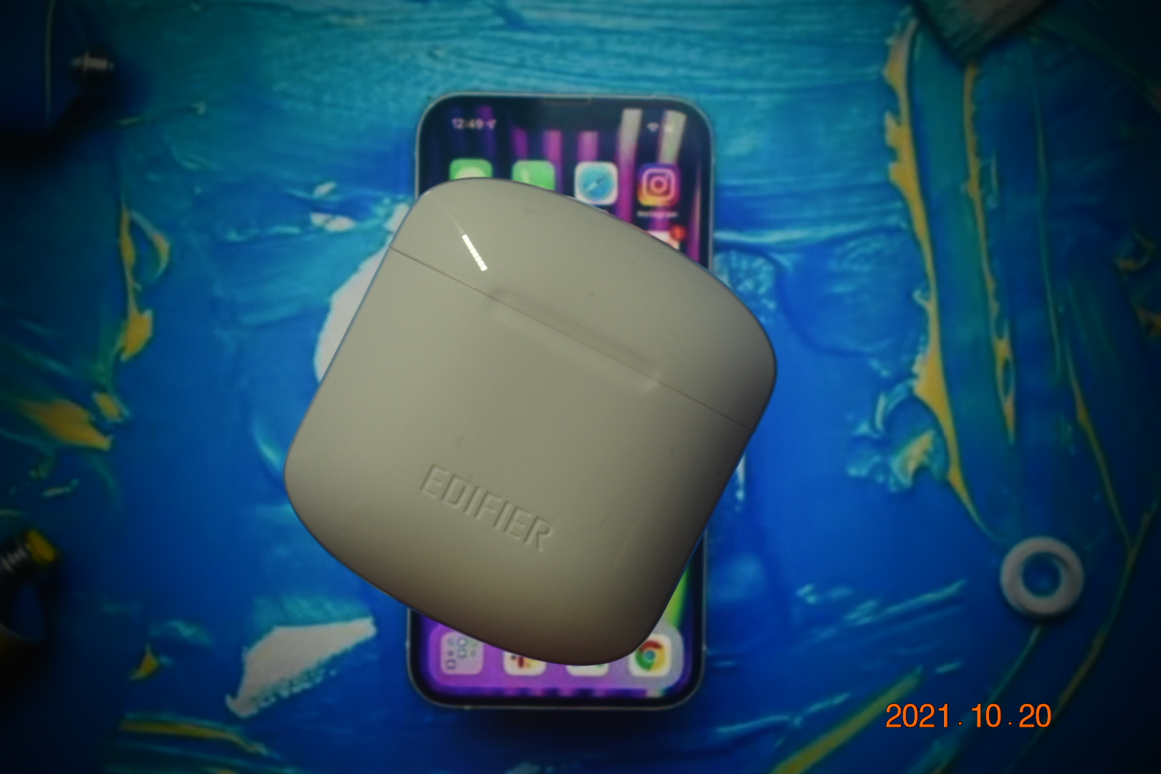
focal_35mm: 75
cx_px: 580
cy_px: 387
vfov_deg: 18.2
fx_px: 2419
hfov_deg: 27.0
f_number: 5.6
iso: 1250
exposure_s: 1/125
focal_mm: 50
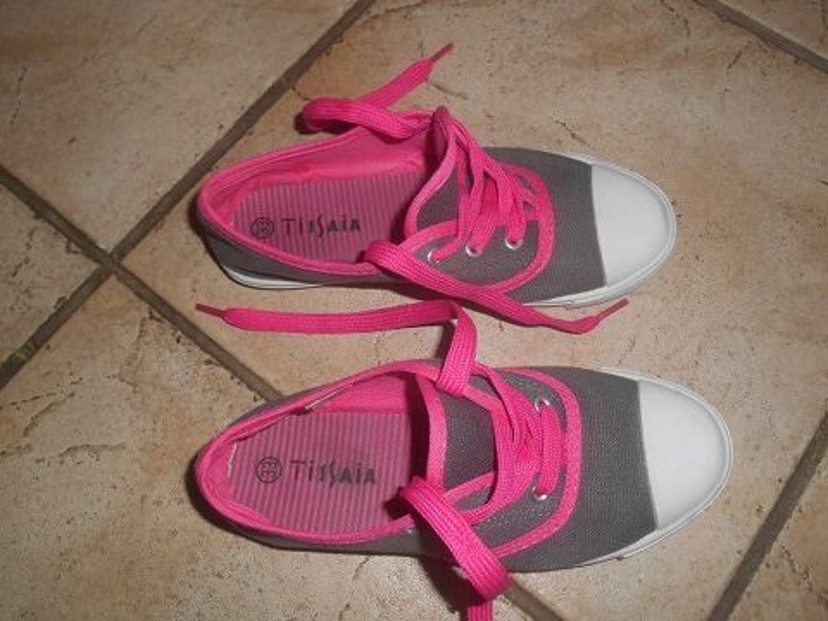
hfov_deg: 67.3
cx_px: 414
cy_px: 310
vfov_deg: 53.1
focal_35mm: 26
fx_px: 622
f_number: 3.4
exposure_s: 1/25
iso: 80
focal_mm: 4.7
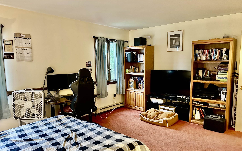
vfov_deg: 47.5
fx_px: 171
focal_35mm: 26
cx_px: 120
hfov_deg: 70.4
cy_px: 85
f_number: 1.78
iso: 800
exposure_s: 1/60
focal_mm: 6.86
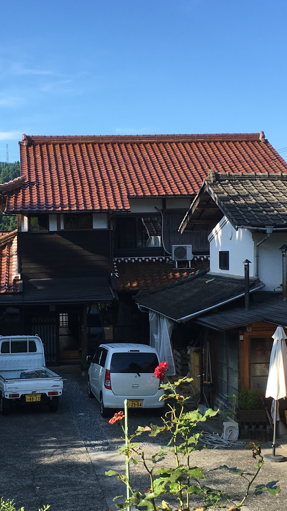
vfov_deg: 37.7
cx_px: 88
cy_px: 308
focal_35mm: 55
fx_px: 744
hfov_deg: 21.7
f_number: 2.2
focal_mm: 4.15
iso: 25
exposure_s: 1/777
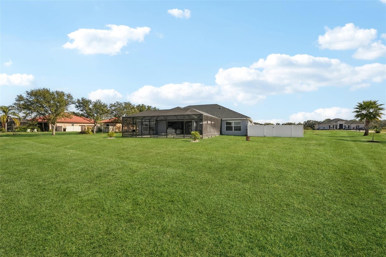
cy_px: 128
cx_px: 193
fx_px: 172
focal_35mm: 16
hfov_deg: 96.7
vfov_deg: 73.7
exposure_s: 1/1000
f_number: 8
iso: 400
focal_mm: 16
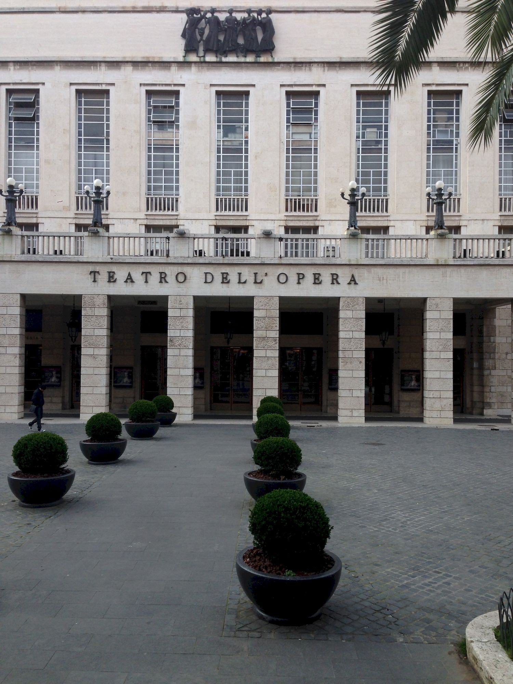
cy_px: 342
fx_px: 652
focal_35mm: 33
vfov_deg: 55.4
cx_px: 256
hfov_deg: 42.9
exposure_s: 1/335
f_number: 2.4
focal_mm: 4.12
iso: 50
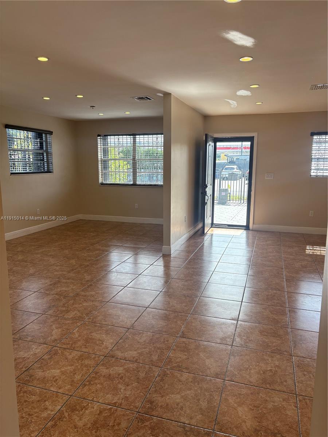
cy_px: 218
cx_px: 164
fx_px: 328
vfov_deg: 67.3
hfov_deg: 53.1
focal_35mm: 26
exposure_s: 1/355
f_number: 1.6
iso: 64
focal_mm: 5.96
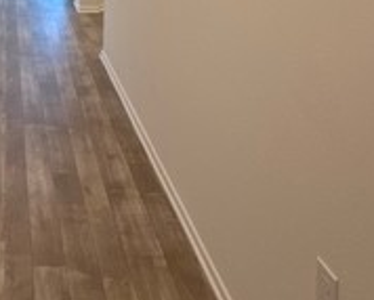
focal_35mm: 49
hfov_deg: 35.0
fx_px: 543
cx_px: 13
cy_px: -101
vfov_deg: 25.9
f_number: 2.2
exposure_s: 1/120
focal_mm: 2.22
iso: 160
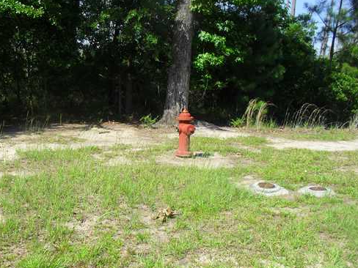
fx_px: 445
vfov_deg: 33.5
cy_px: 161
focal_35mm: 43
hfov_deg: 43.6
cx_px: 141
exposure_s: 1/125
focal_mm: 6.3
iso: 100
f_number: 8.4
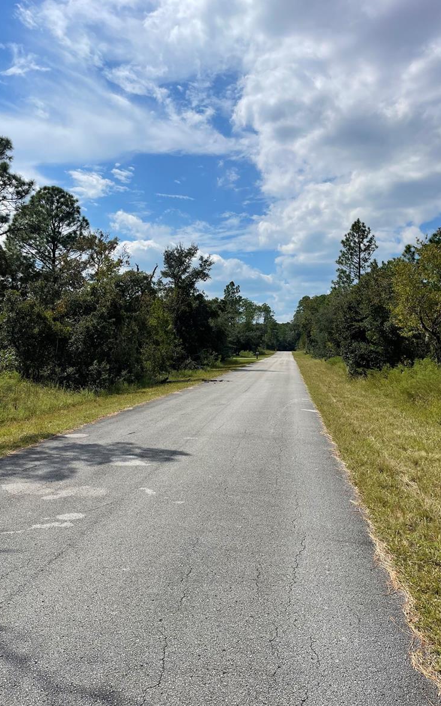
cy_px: 350
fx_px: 519
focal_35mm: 27
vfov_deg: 68.4
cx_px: 218
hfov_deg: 46.0
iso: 32
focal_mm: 5.1
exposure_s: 1/8547
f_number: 1.6
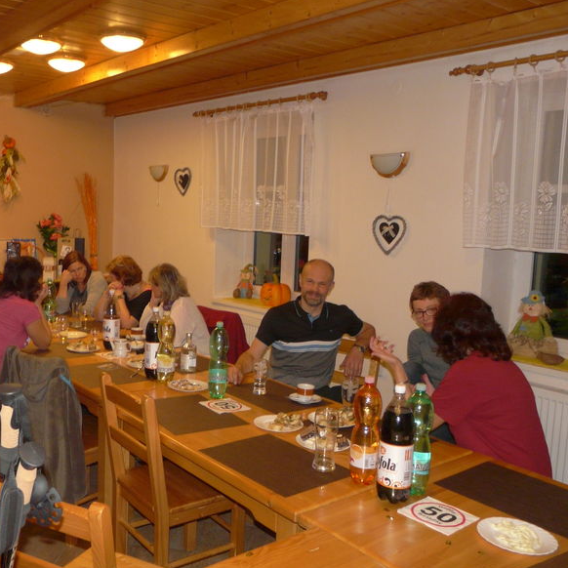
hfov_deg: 48.0
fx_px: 631
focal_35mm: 34
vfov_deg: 48.4
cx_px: 210
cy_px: 279
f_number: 2.8
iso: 200
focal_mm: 4.6
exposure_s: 1/8
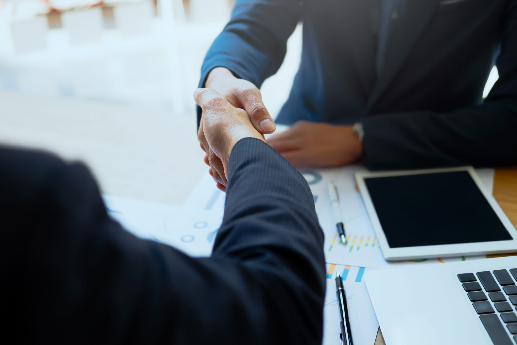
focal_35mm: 53
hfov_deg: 37.5
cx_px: 258
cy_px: 172
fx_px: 761
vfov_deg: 25.5
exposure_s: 1/500
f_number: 2
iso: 400
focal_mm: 35
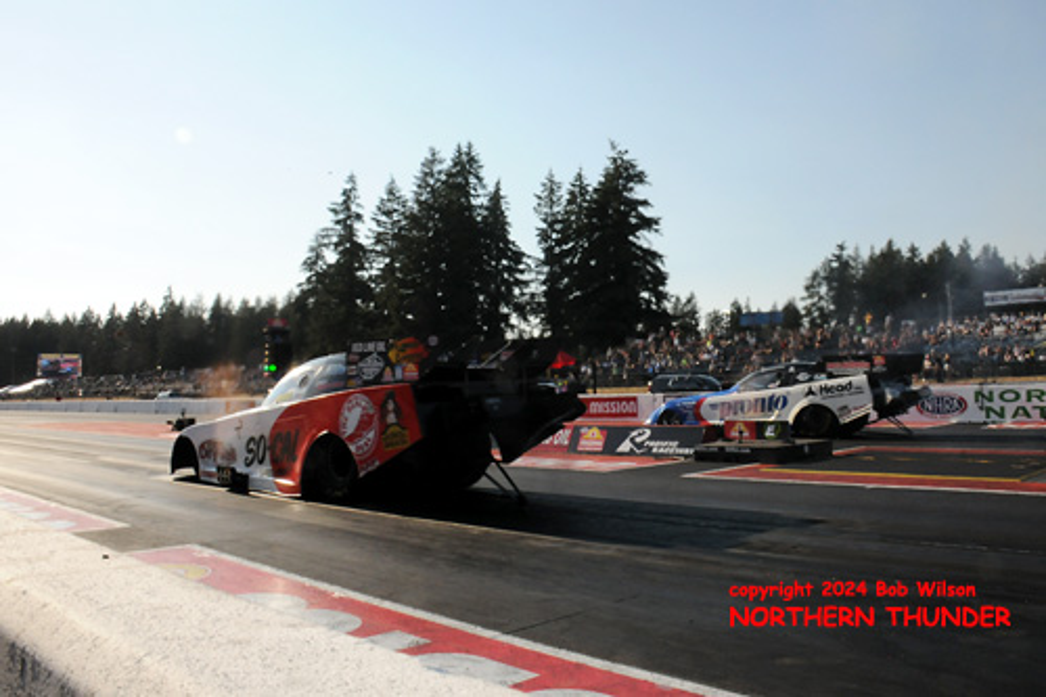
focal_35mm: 27
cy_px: 348
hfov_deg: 67.4
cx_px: 523
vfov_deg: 47.9
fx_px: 784
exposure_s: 1/500
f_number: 16
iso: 1000
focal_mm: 18
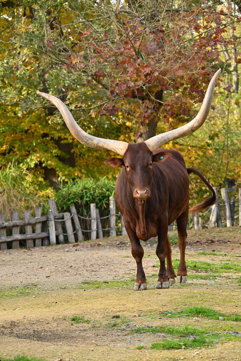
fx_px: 1657
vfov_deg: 12.5
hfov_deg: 8.3
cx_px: 120
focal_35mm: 165
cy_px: 180
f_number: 9
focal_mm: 165
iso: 1000
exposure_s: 1/250
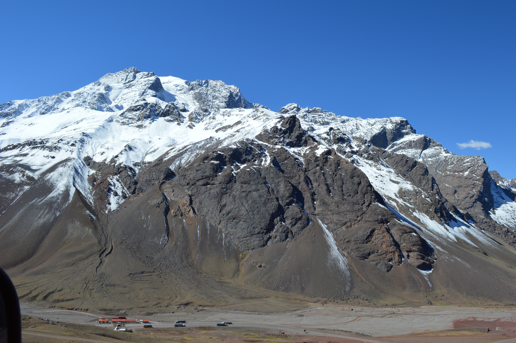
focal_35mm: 27
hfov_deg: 67.4
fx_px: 387
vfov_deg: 47.8
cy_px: 172
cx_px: 258
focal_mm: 18
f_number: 9
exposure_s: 1/320
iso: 100
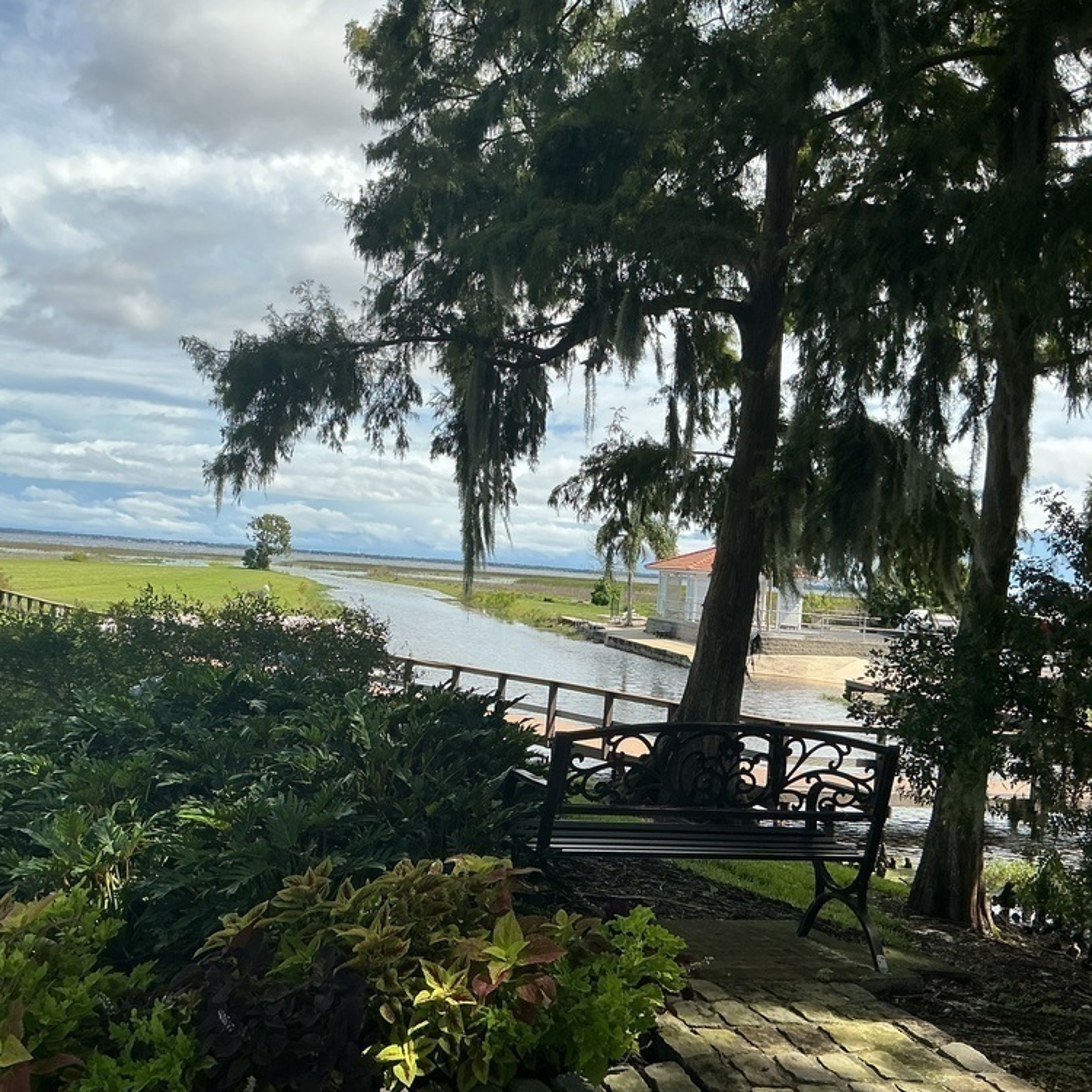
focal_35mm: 35
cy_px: 556
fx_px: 1249
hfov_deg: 47.1
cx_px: 470
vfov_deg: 47.2
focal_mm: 3
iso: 25
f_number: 1.8
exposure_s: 1/1626
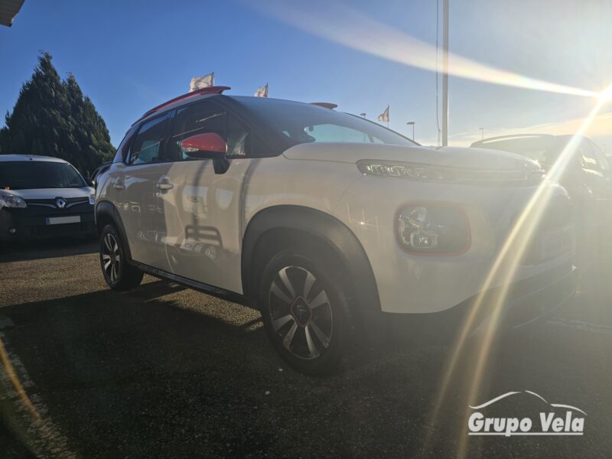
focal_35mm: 23
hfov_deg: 73.9
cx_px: 306
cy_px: 230
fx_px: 407
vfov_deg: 58.9
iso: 12
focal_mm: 6.3
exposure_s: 1/1775
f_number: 1.7
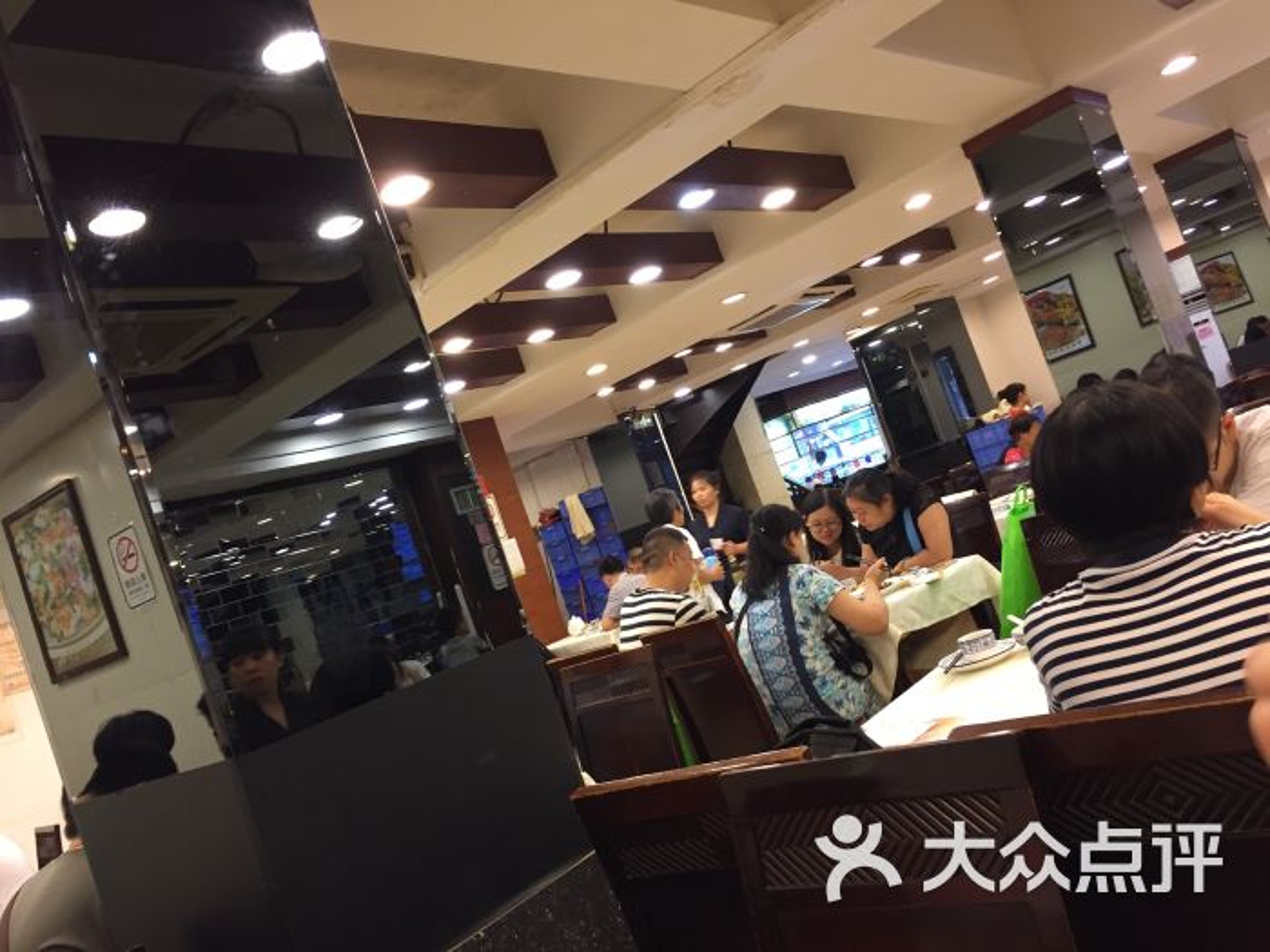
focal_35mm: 29
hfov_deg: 61.7
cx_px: 635
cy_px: 476
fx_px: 1064
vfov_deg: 48.2
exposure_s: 1/33
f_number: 2.2
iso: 125
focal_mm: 4.15
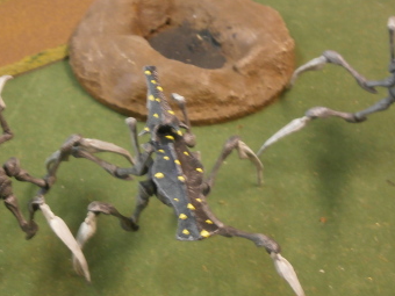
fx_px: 844
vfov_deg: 19.9
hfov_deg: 26.3
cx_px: 188
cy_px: 180
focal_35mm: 74
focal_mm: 8.3
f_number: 3.4
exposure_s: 1/15
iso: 200
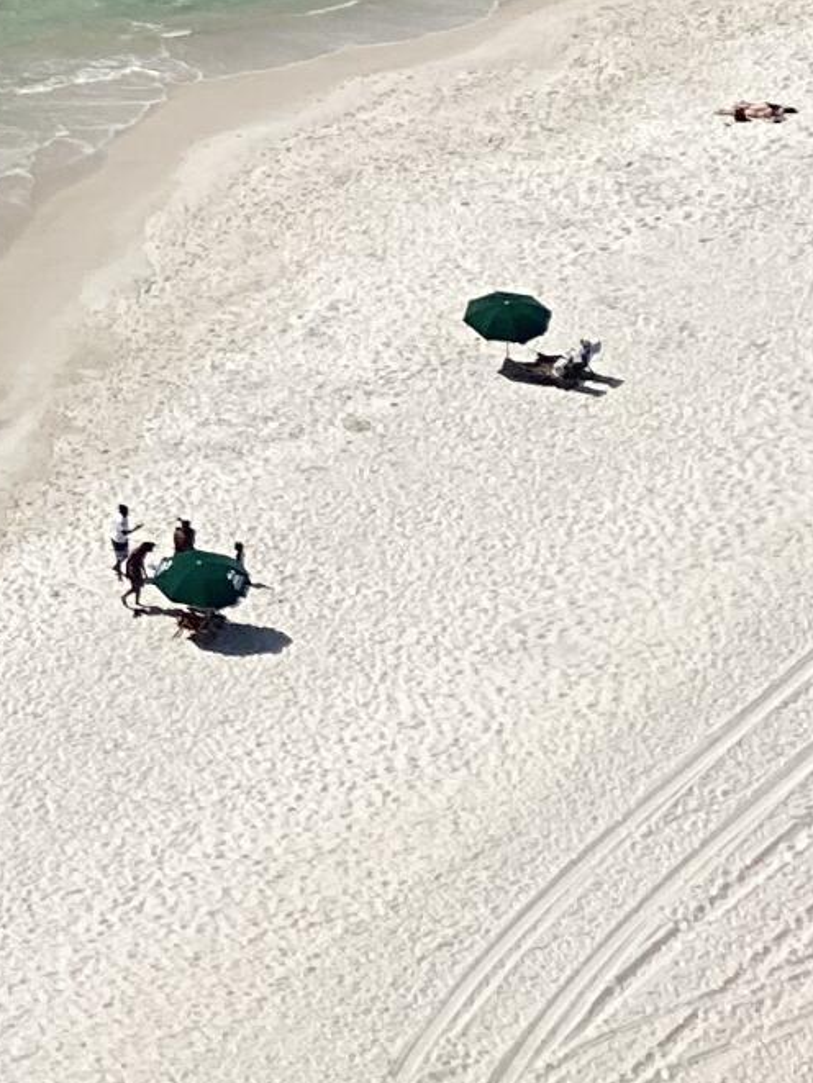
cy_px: -339
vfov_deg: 8.3
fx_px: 7388
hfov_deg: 5.9
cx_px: -1551
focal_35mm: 236
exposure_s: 1/3425
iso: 20
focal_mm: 6
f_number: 2
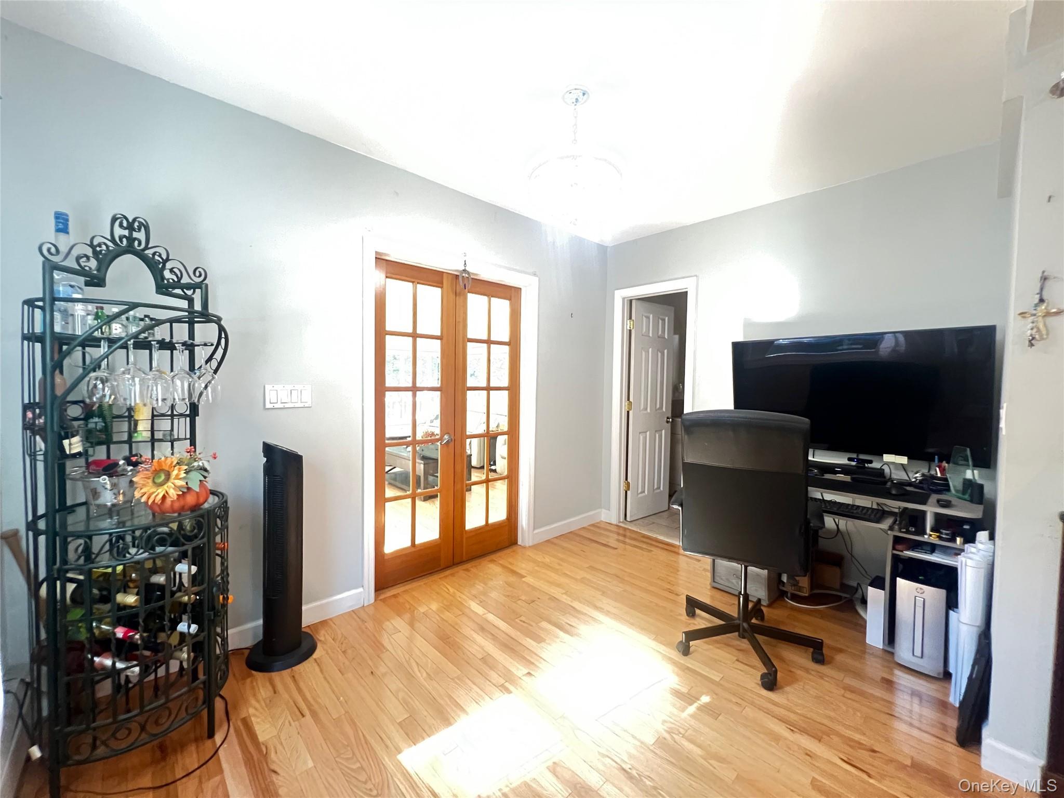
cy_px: 399
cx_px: 532
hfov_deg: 106.2
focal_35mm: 13
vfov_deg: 89.9
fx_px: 400
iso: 640
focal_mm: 1.57
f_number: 1.8
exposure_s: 1/60
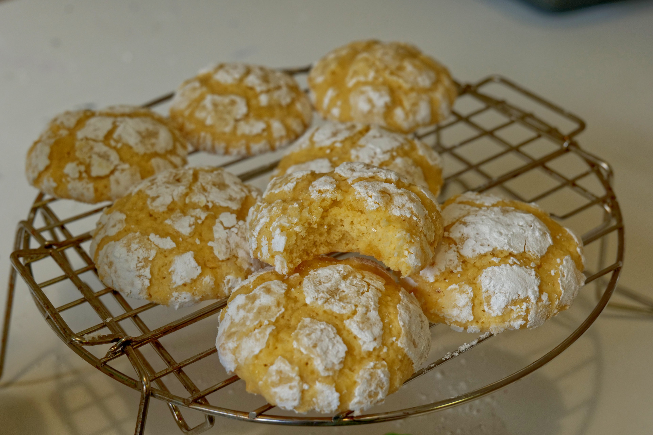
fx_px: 943
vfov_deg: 26.0
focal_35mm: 52
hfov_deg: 38.2
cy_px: 218
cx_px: 326
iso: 2000
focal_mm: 52
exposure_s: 1/80
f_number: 8
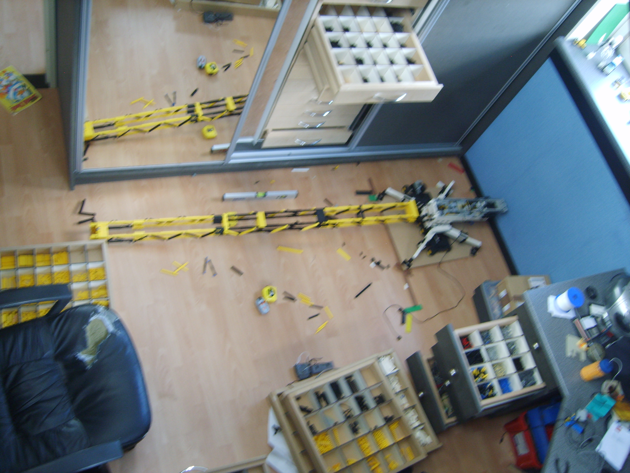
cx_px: 315
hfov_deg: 52.6
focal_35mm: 35
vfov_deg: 40.7
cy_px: 236
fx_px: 637
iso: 123
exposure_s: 1/20
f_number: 2.8
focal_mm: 7.4
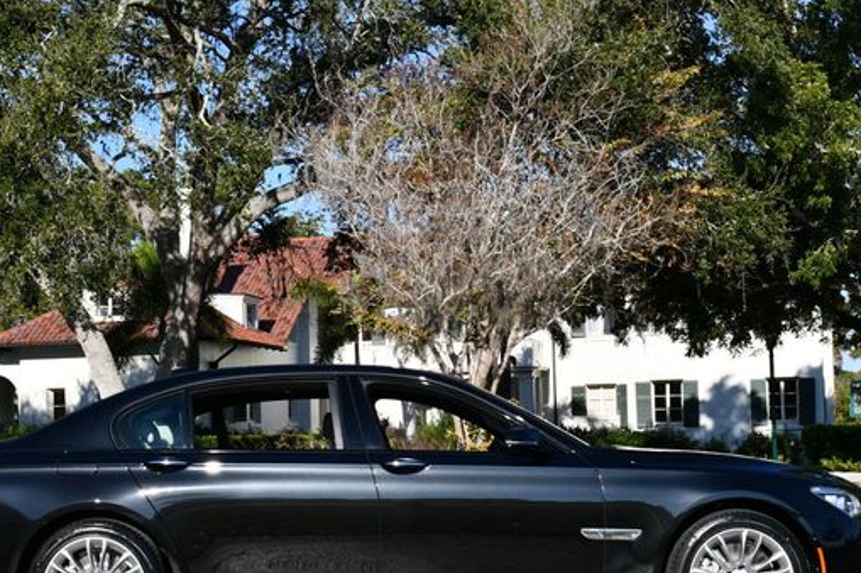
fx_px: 1626
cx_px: 387
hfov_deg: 29.6
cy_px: 341
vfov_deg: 20.0
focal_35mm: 68
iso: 100
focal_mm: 27
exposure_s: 1/320
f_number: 9
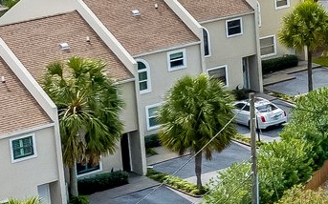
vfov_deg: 8.5
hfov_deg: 11.3
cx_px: 806
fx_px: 1358
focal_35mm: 152
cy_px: -54
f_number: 4
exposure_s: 1/1600
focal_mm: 12.29
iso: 100
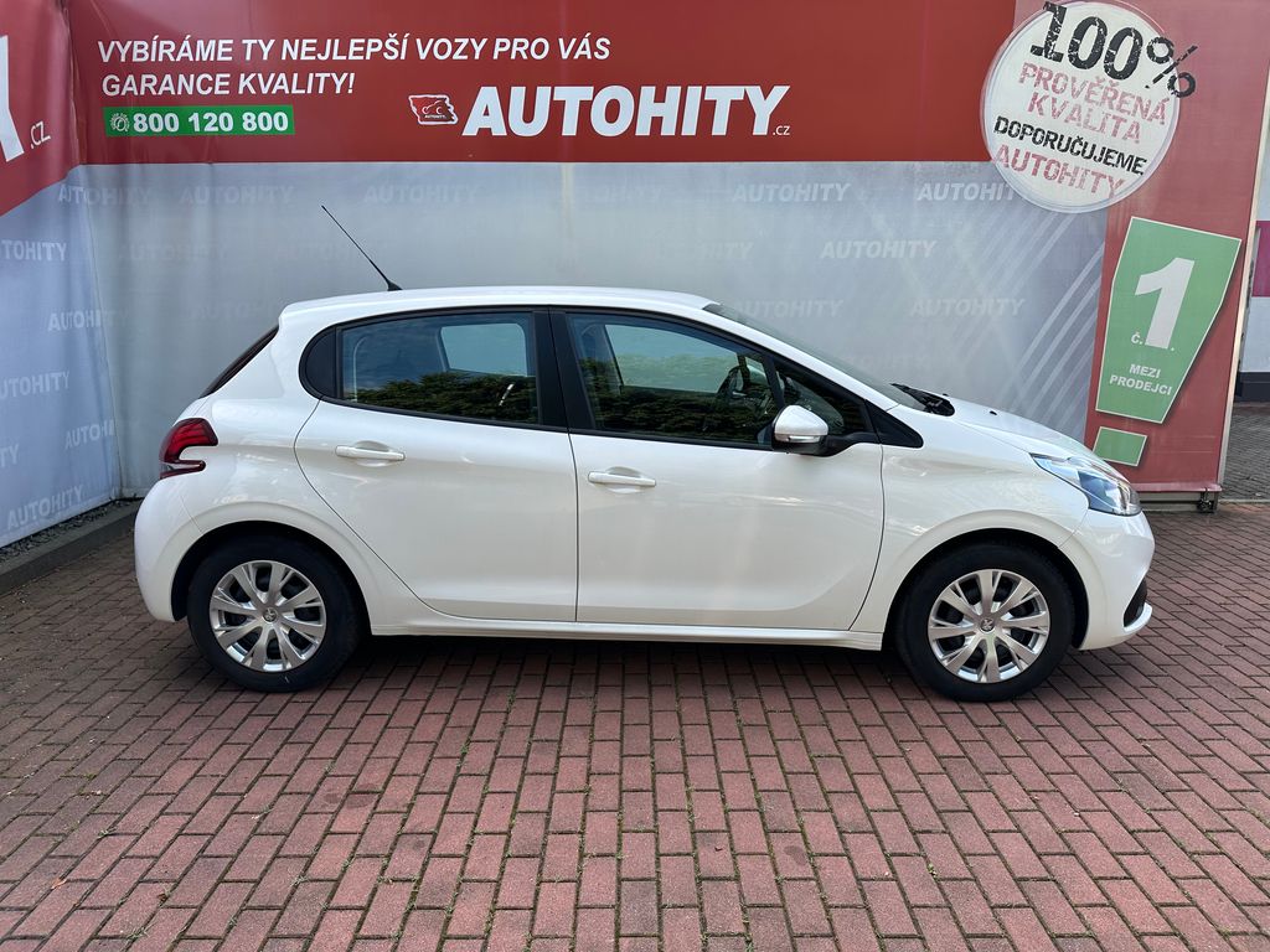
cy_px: 476
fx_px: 881
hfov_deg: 71.6
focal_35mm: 24
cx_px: 635
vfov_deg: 56.8
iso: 80
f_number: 1.78
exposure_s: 1/952
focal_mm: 6.86
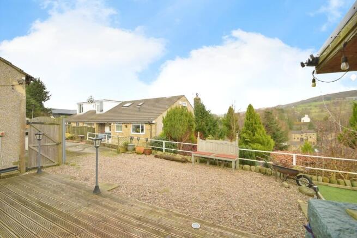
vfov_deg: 77.4
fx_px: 149
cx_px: 178
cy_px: 119
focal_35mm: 15
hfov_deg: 100.4
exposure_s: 1/800
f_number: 5.6
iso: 800
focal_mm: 10
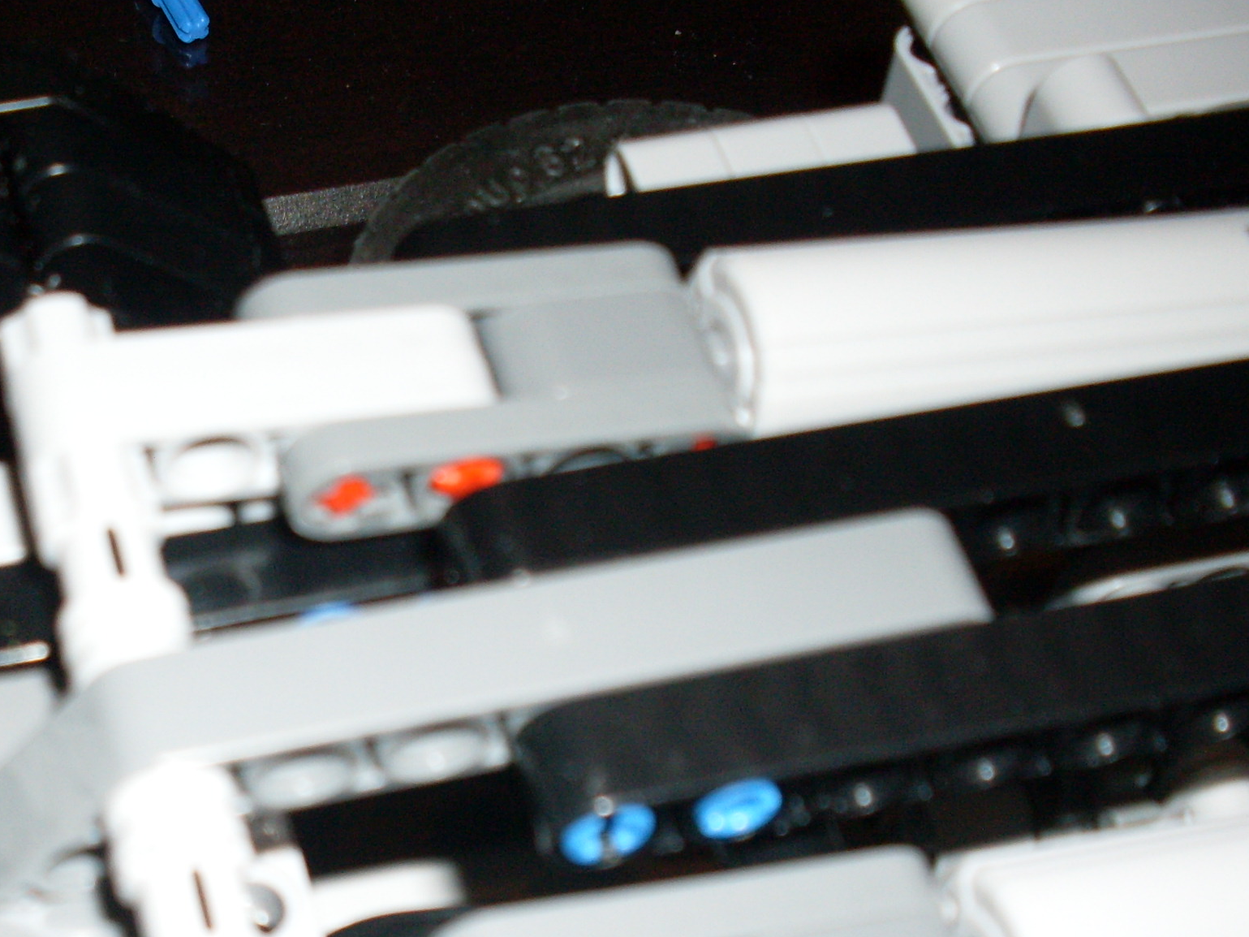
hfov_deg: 29.5
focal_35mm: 64
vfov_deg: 22.6
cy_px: 740
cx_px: 237
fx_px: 2309
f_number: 2.8
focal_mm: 6.3
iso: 100
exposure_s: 1/45
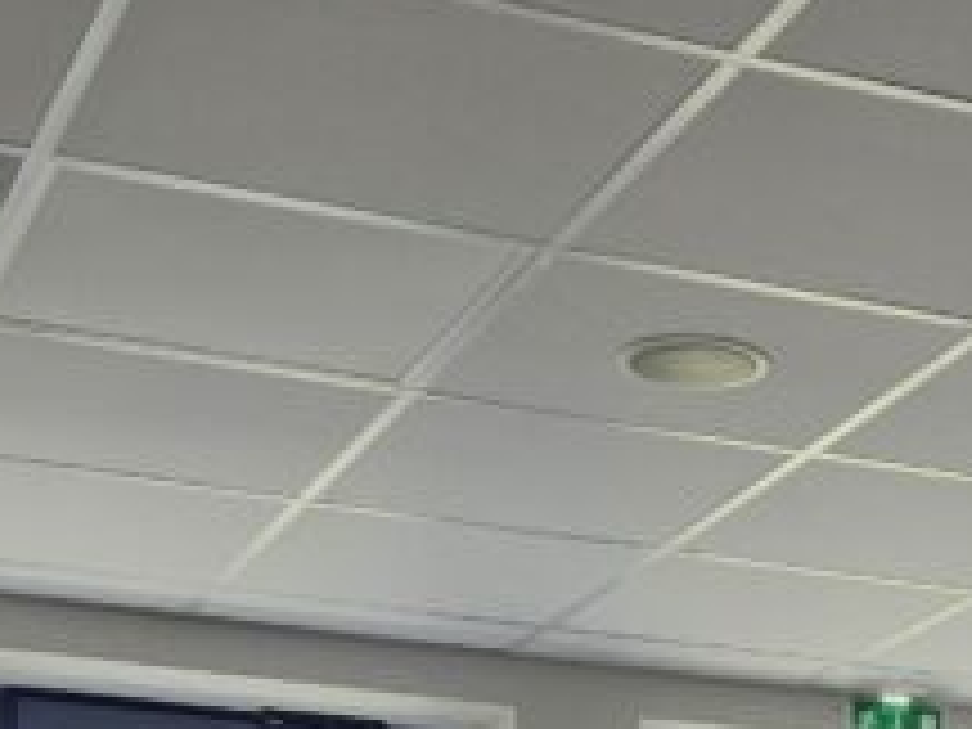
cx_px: 1040
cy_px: 1530
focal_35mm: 109
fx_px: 3061
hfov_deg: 17.5
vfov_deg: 11.9
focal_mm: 5.4
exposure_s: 1/100
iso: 40
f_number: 1.8
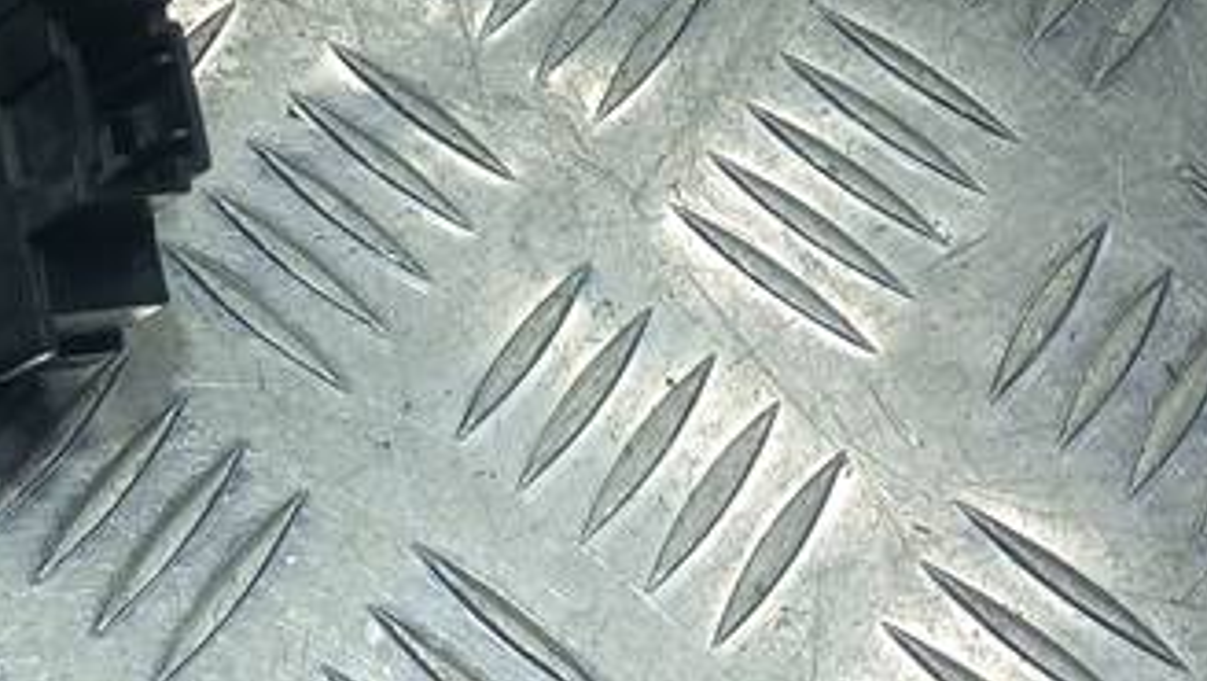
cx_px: 15
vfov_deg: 13.6
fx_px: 2722
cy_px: -258
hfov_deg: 24.0
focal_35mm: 85
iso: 25
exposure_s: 1/100
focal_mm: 4.6
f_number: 1.8
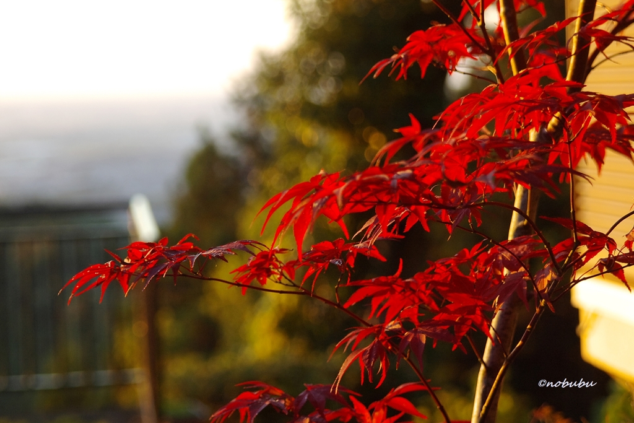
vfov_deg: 9.8
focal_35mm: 140
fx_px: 2457
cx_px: 317
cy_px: 212
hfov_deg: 14.7
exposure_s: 1/160
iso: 800
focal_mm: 93
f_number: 6.3
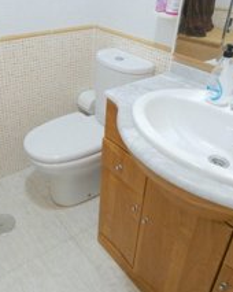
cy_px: 114
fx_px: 285
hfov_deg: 43.7
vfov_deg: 53.8
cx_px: 73
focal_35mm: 33
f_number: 2.8
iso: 500
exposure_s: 1/60
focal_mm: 3.6
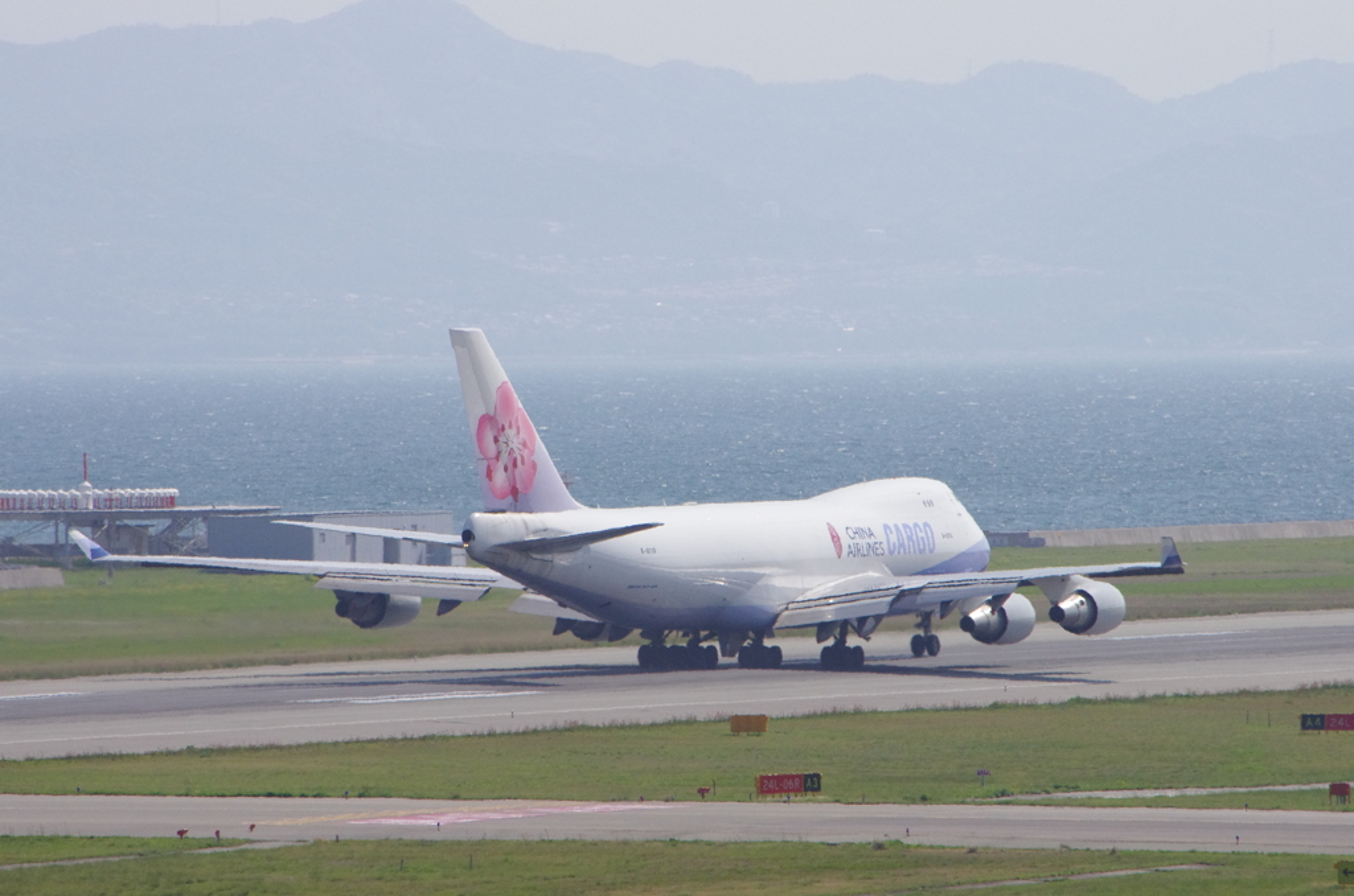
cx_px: 677
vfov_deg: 3.0
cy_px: 448
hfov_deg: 4.6
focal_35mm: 450
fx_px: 16888
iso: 1600
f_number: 13
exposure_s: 1/2000
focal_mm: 300
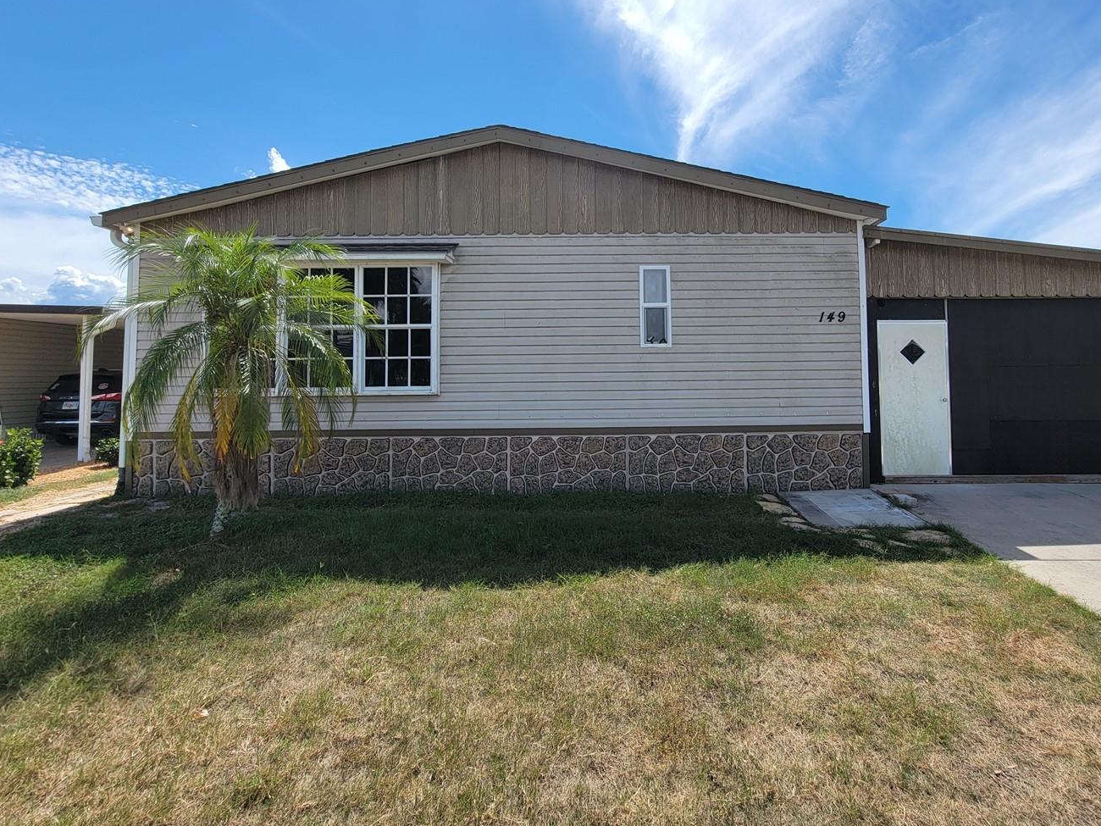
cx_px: 616
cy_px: 341
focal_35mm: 16
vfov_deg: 77.4
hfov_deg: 94.1
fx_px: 509
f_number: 2.2
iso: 50
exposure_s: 1/1809
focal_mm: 2.2
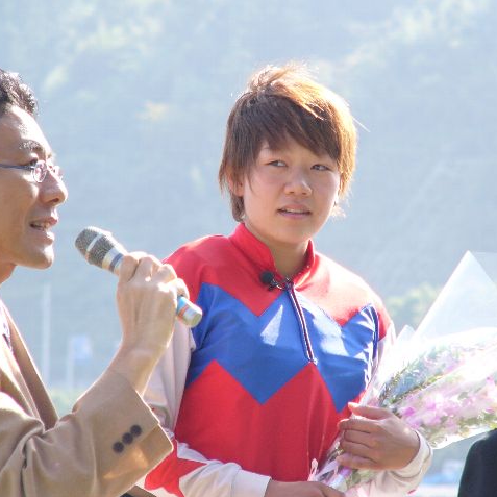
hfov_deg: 5.4
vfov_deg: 5.4
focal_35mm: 326
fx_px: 5295
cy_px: 249
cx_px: 285
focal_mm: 45.9
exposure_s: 1/160
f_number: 4
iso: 50
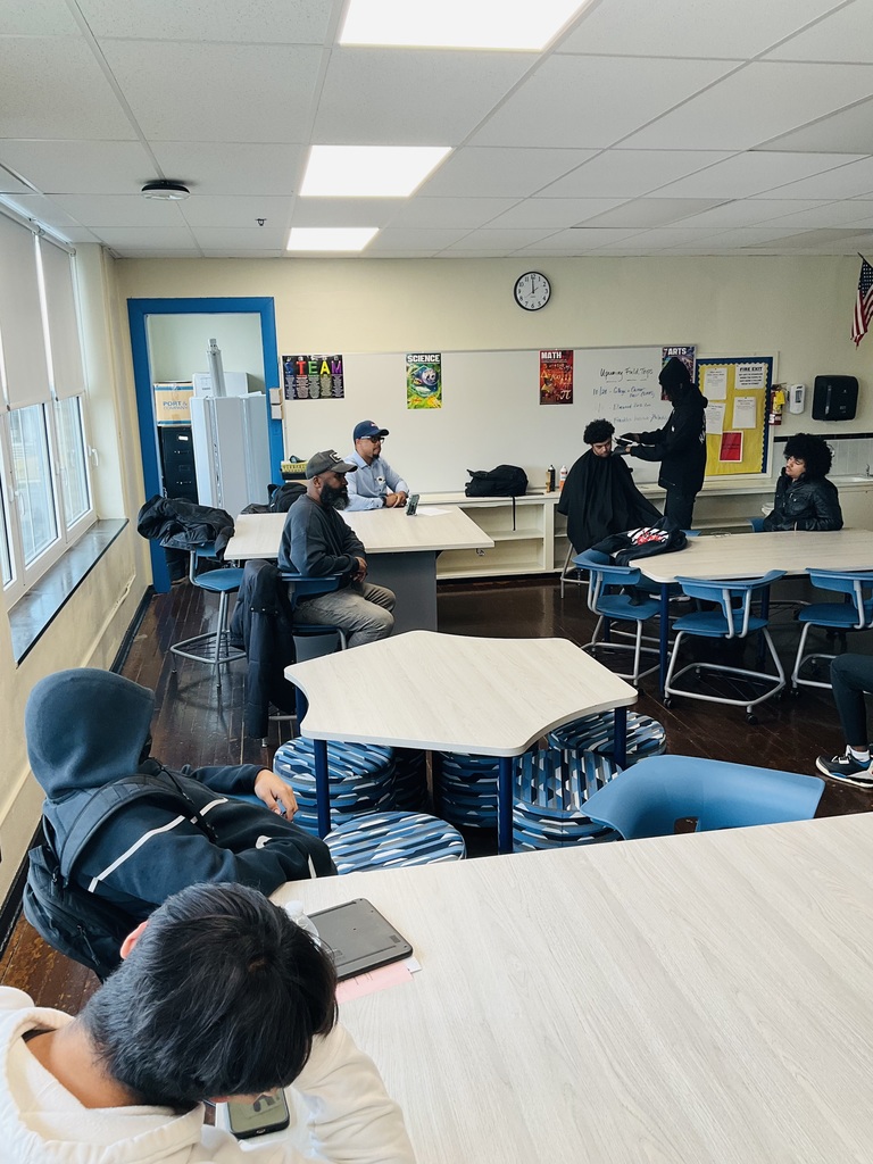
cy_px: 582
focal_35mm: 29
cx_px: 436
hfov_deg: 48.2
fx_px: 975
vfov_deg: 61.7
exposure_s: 1/60
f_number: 1.8
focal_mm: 3
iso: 40
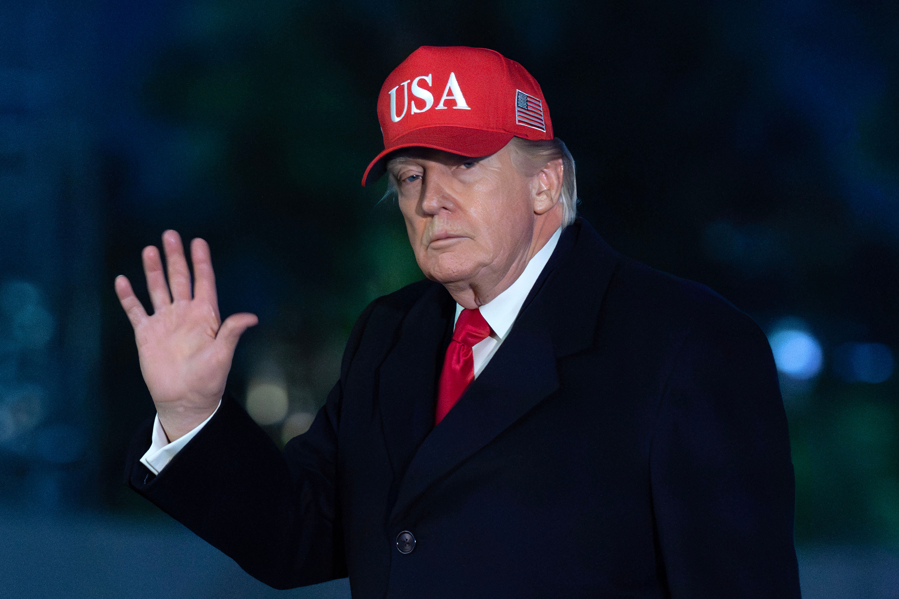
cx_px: 450
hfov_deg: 13.5
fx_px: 3795
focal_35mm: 152
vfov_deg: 9.0
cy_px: 300
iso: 10000
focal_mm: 152
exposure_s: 1/200
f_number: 3.2
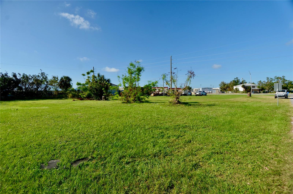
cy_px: 97
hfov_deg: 53.2
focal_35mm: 36
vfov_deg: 36.7
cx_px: 146
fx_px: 292
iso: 140
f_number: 8
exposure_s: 1/250
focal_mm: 24
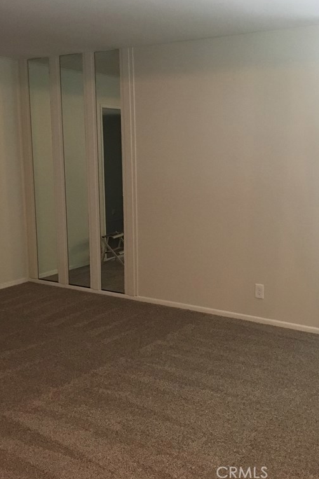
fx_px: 545
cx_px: 193
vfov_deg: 47.4
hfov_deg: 32.5
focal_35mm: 41
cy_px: 237
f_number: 2.2
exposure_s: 1/30
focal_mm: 4.15
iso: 200
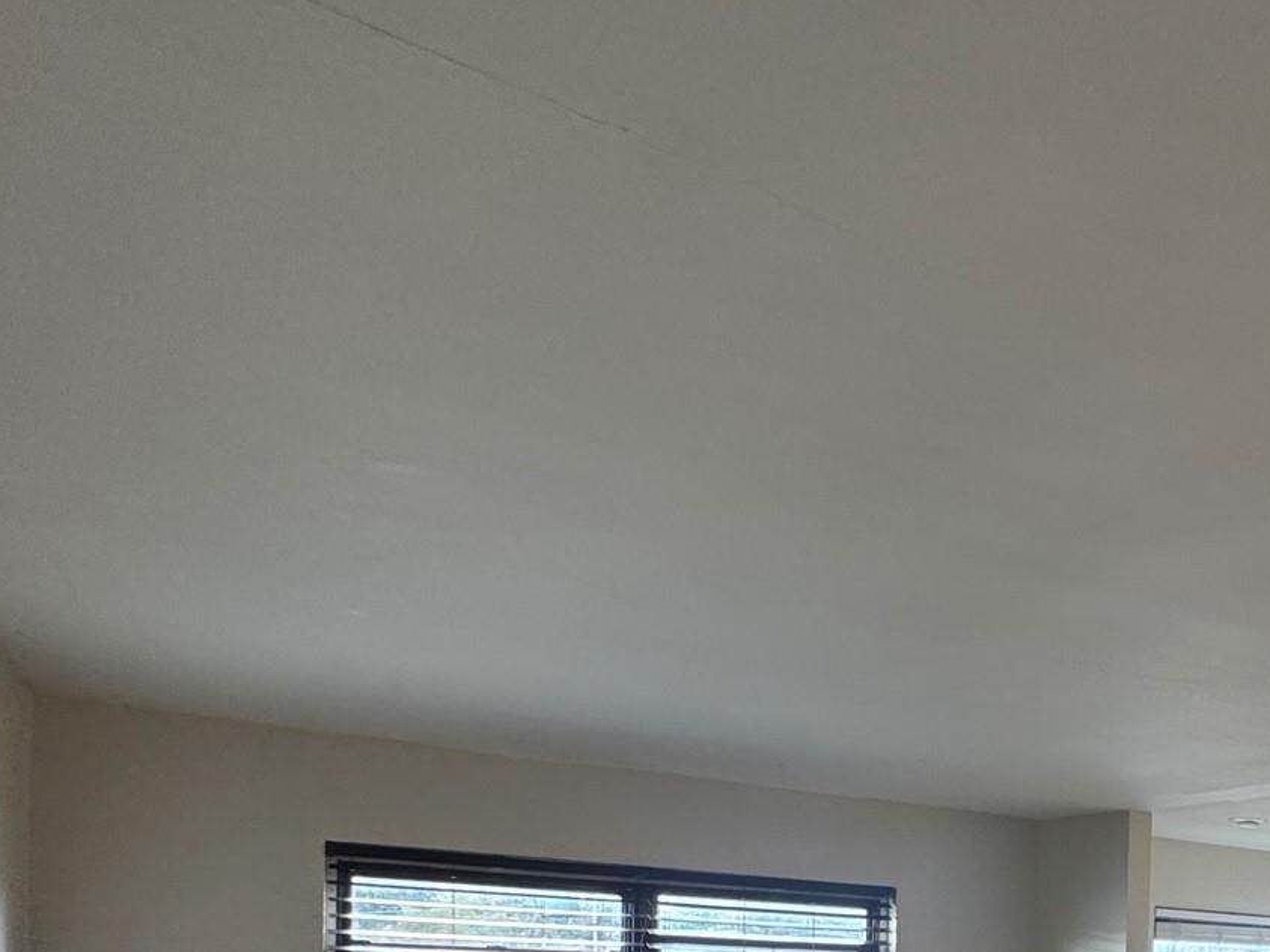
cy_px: 1033
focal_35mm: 34
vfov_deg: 35.9
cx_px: 1240
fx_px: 1247
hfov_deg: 46.2
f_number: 2.2
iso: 200
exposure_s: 1/60
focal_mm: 2.22
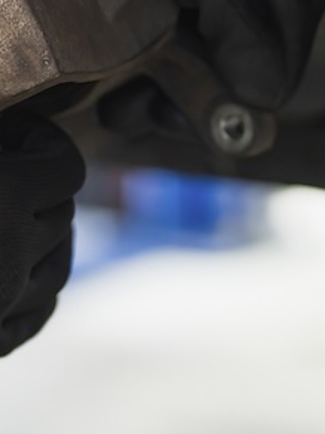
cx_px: -67
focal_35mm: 198
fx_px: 2480
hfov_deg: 7.4
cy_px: 88
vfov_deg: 10.0
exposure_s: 1/200
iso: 2000
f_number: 2
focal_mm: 50
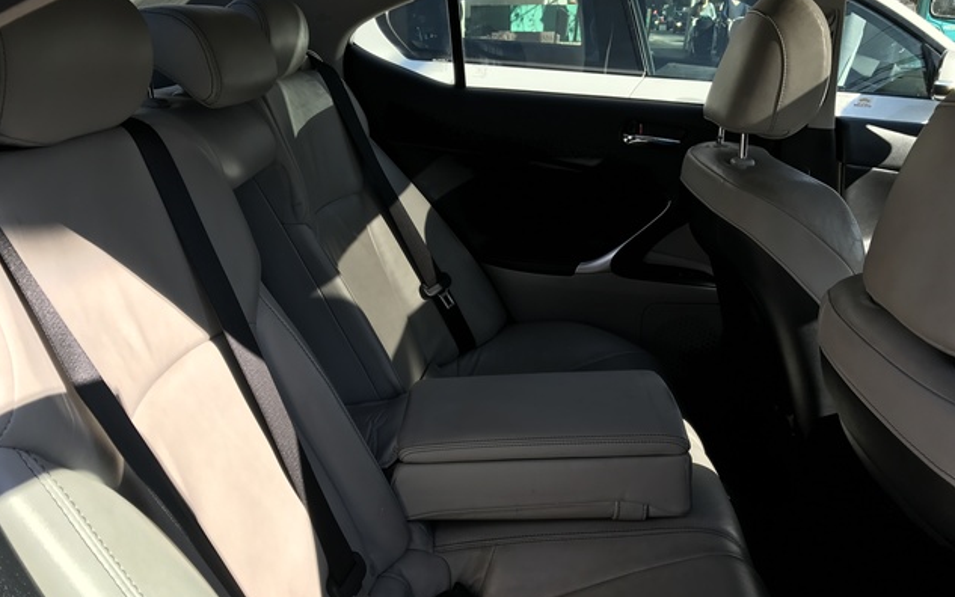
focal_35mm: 30
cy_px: 351
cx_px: 474
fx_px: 781
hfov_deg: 62.9
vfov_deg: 41.7
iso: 20
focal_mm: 3.99
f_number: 1.8
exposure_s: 1/529
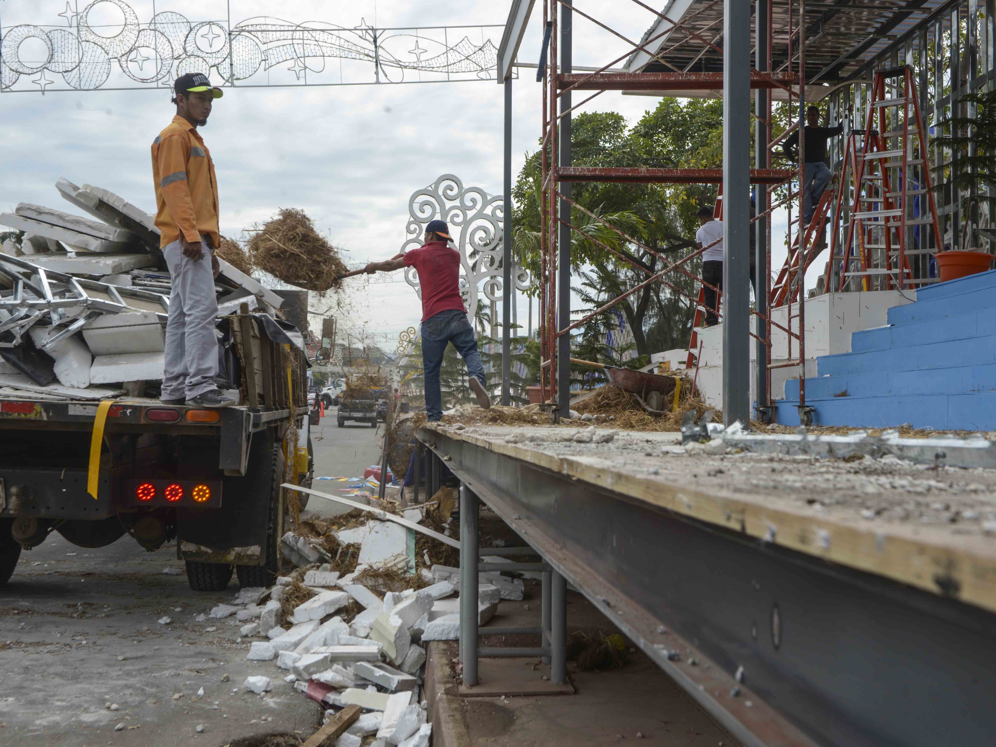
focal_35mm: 42
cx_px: 484
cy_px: 370
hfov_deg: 44.8
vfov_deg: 34.3
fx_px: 1208
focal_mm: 38
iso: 200
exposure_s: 1/320
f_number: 13
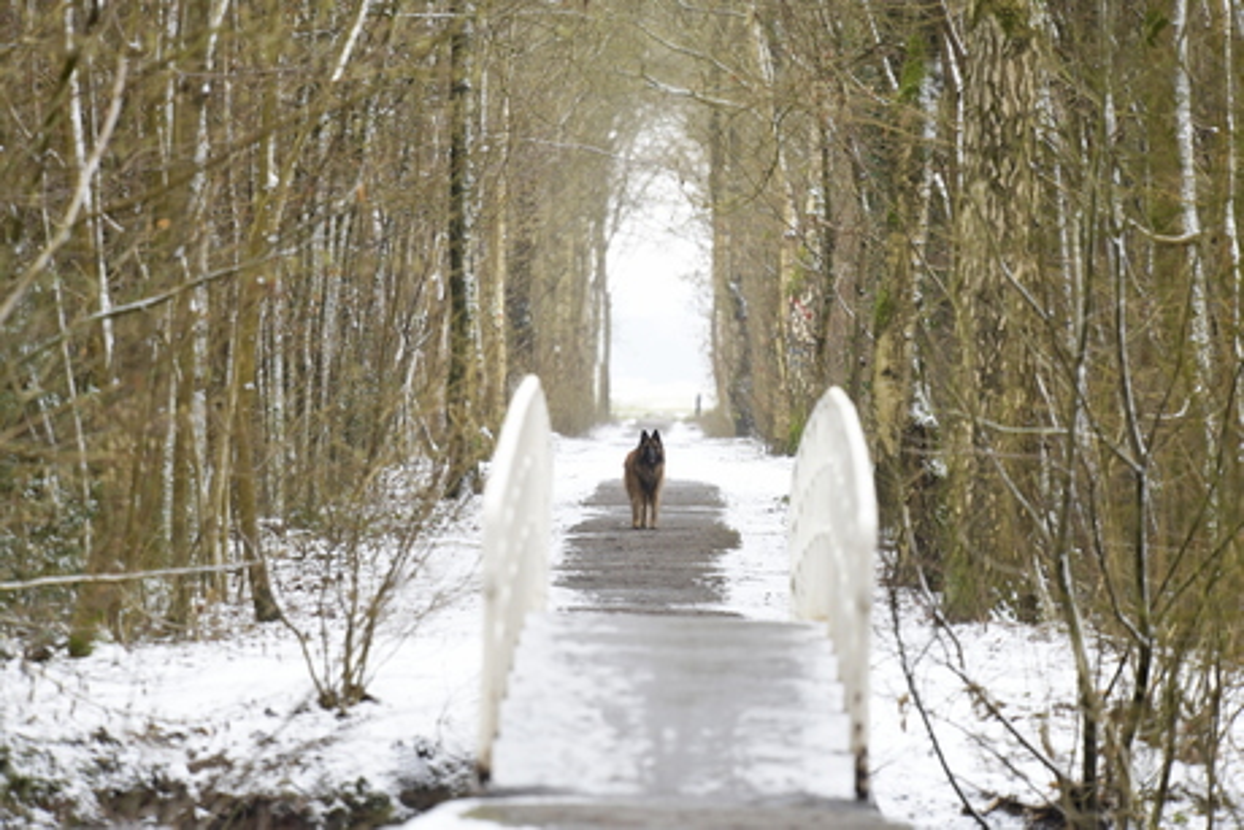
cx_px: 622
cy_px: 415
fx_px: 10369
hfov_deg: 6.9
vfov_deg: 4.6
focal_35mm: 300
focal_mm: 300
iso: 280
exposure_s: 1/50
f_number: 5
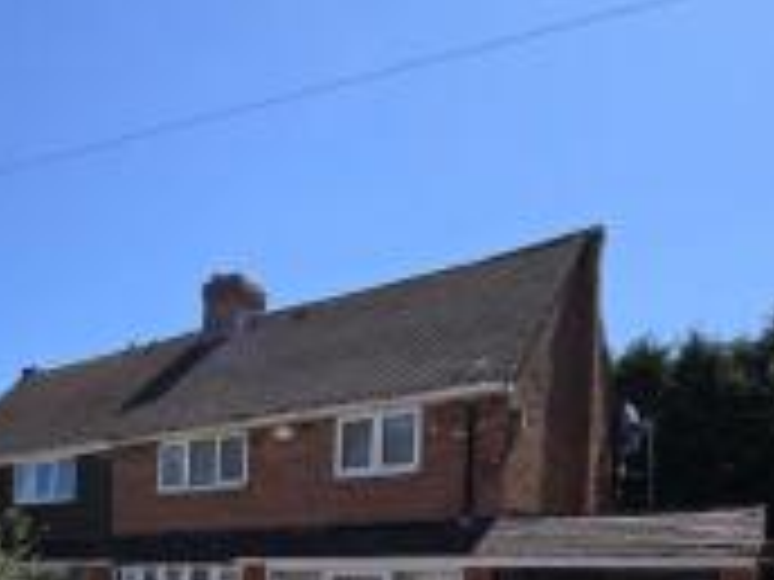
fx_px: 716
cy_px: 600
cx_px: 29
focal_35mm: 32
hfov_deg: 48.5
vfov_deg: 38.4
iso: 50
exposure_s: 1/2204
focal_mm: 2.2
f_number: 2.2
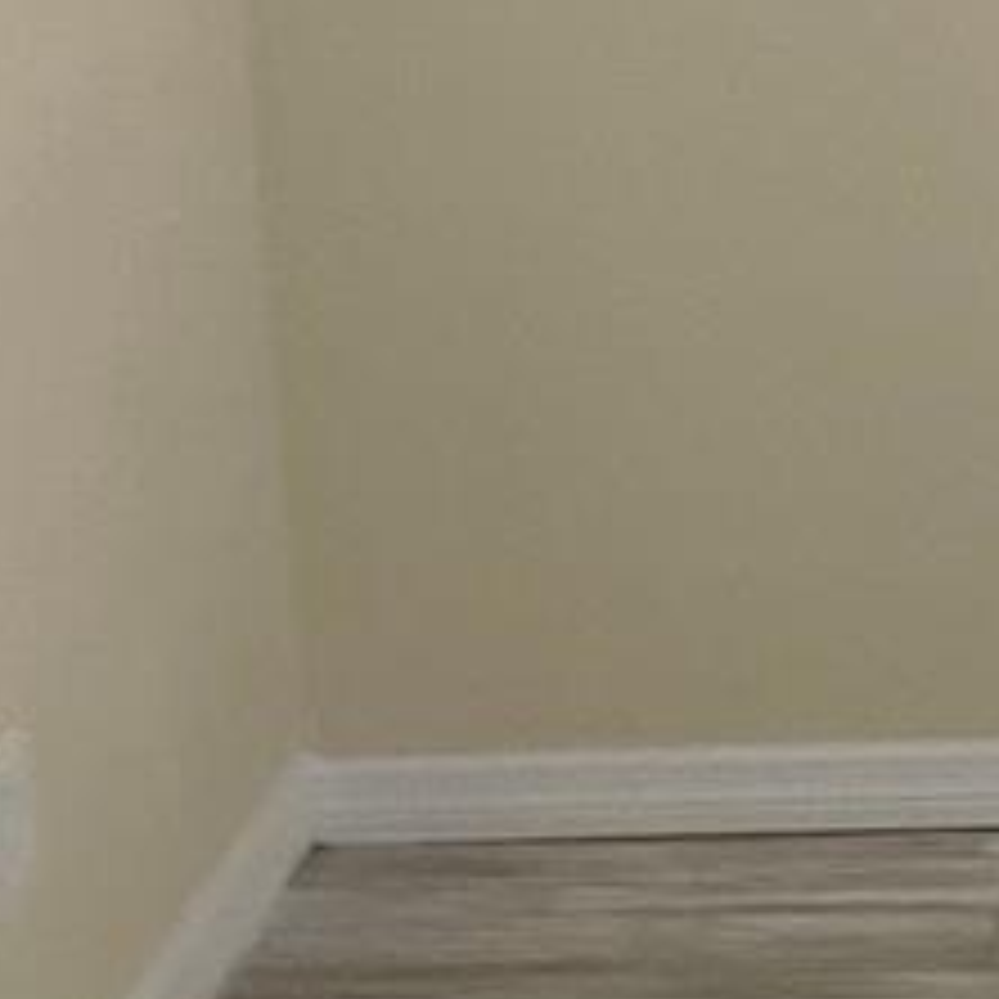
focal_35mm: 124
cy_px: 382
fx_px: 4049
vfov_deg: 14.1
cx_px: 1413
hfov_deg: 13.4
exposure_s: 1/60
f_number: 1.6
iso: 100
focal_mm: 4.2
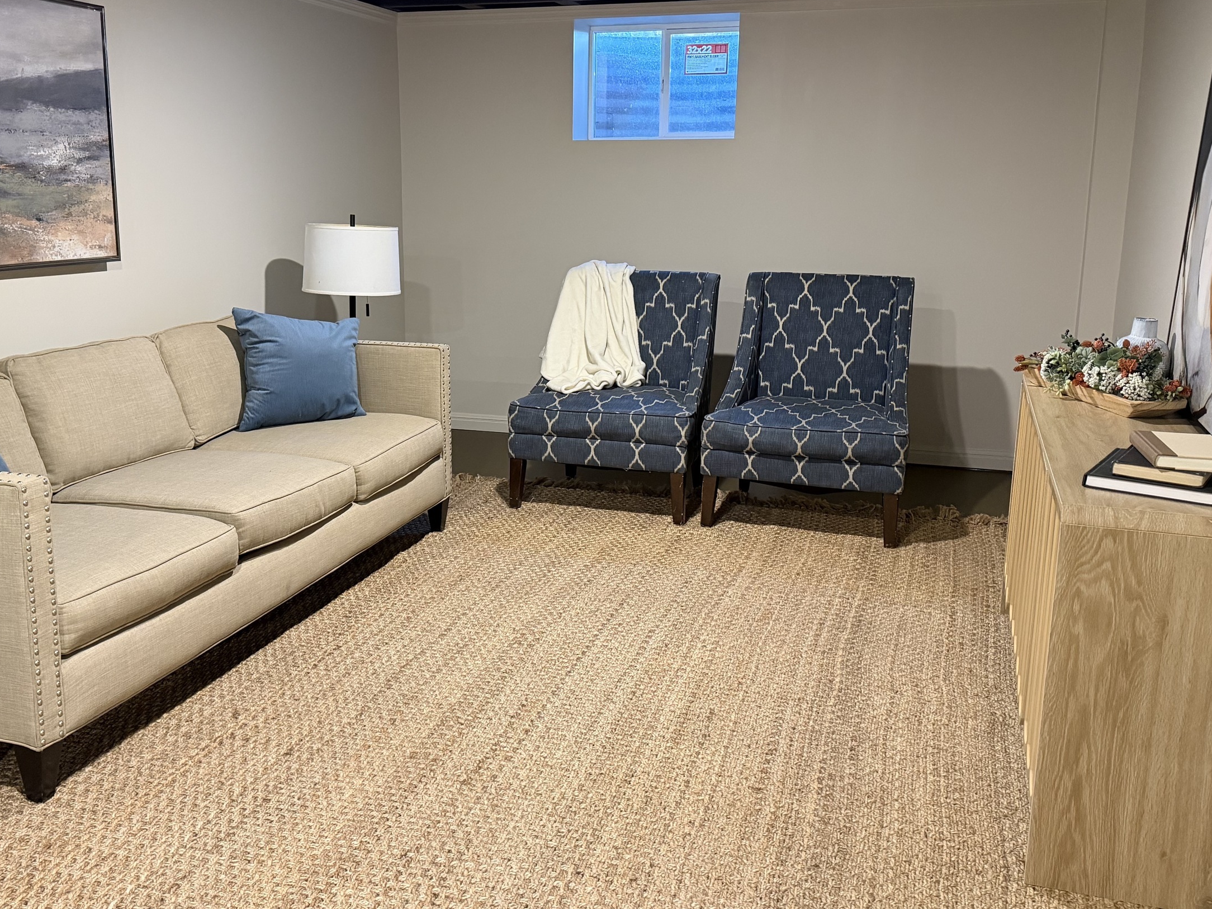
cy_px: 403
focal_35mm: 34
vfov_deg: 41.7
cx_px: 542
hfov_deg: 53.9
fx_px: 1190
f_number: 1.78
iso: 500
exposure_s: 1/60
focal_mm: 6.76
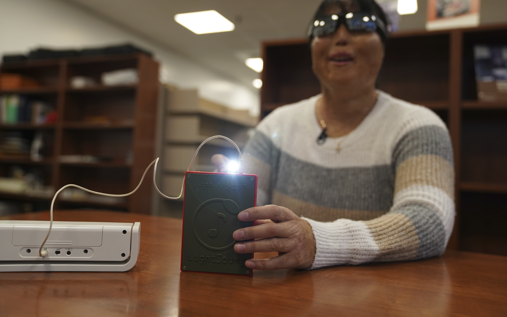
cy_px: 151
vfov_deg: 41.8
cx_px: 254
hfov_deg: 62.9
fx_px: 415
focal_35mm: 30
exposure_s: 1/250
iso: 2000
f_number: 2.8
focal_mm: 29
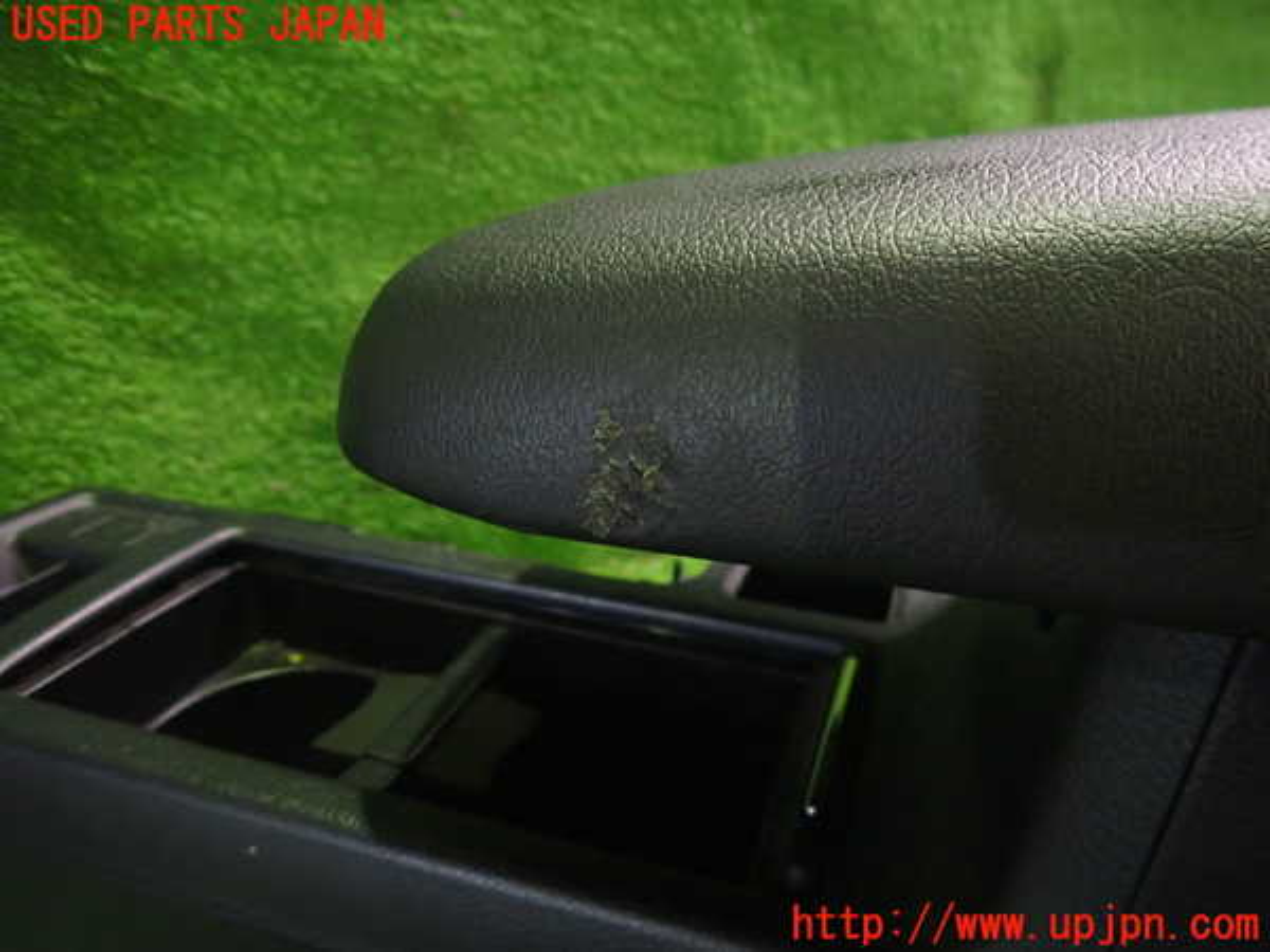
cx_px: 635
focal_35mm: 25
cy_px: 476
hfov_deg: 69.4
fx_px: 917
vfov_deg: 54.9
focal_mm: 4.5
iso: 800
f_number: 2
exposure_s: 1/25
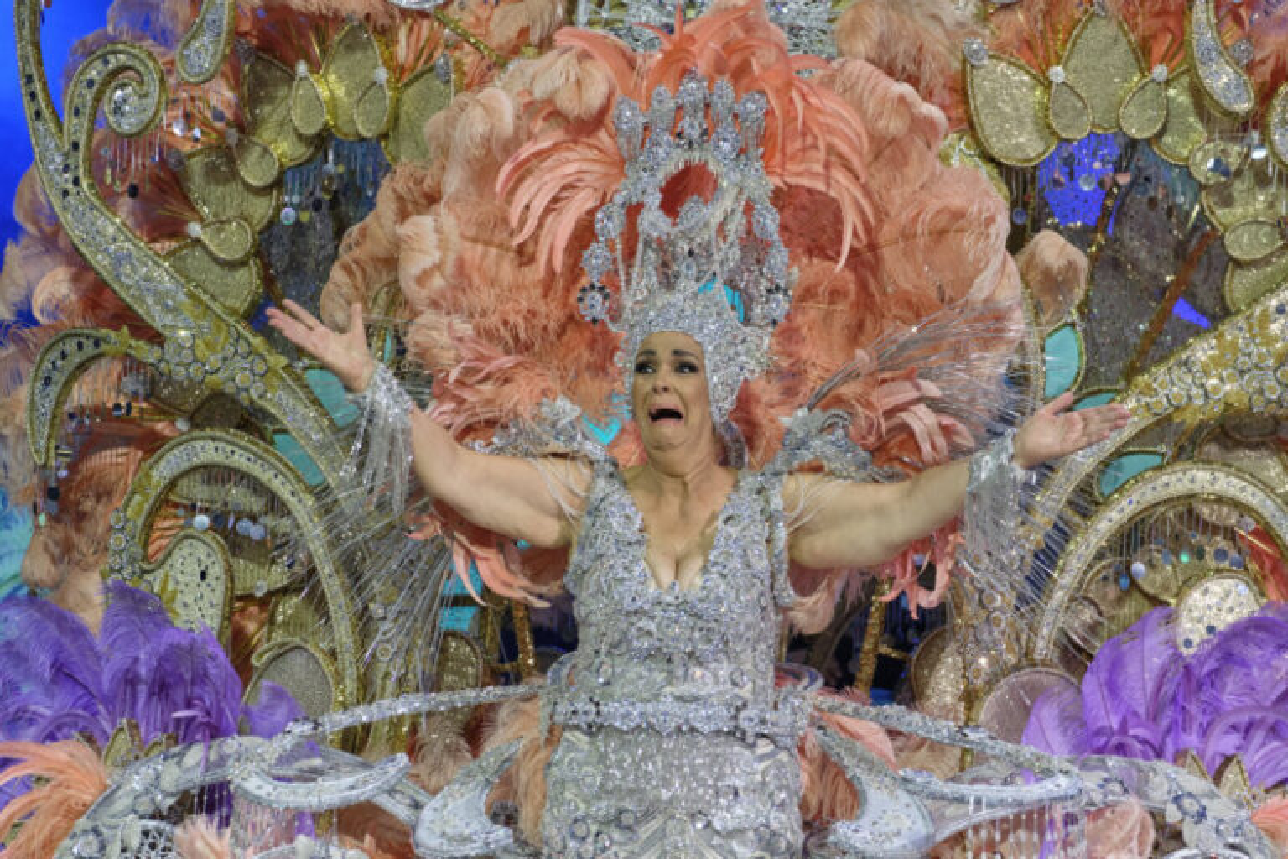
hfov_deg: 9.8
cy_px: 430
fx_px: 7513
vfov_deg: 6.5
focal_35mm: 210
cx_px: 644
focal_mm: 140
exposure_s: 1/320
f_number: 2.8
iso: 1250
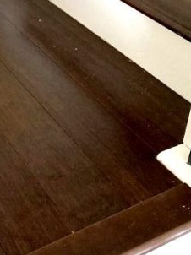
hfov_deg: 21.3
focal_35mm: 65
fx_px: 479
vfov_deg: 29.3
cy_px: 58
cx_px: -27
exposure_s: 1/60
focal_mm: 3.99
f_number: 1.8
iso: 200
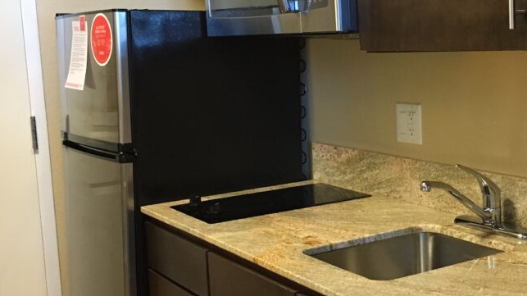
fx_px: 824
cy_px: 141
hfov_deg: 35.0
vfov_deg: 20.4
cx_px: 365
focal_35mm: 59
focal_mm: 4.15
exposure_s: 1/30
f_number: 2.2
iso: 160
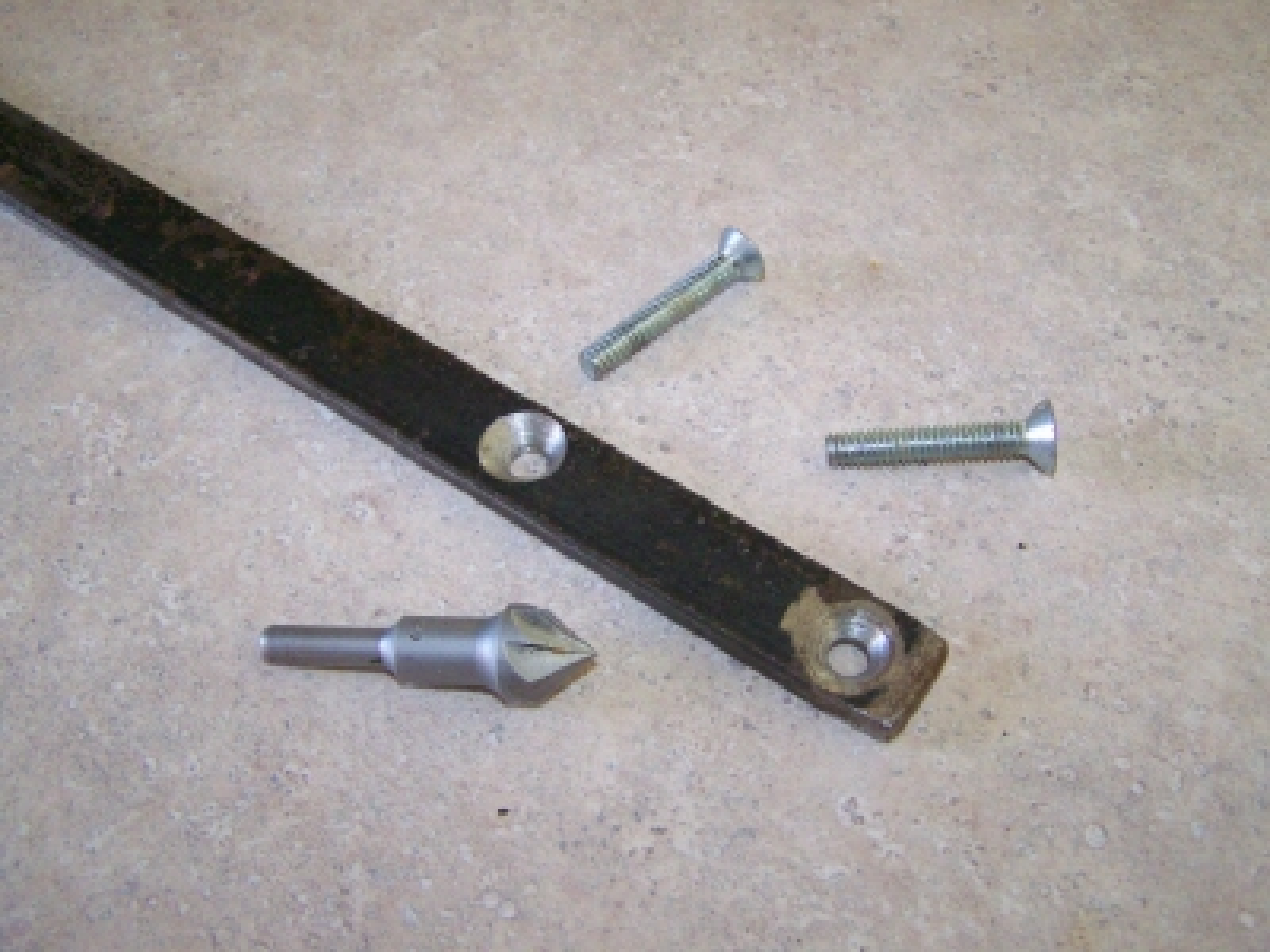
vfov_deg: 37.7
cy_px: 476
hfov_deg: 49.0
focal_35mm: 38
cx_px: 635
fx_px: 1394
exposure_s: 1/40
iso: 400
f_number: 2.8
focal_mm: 6.3
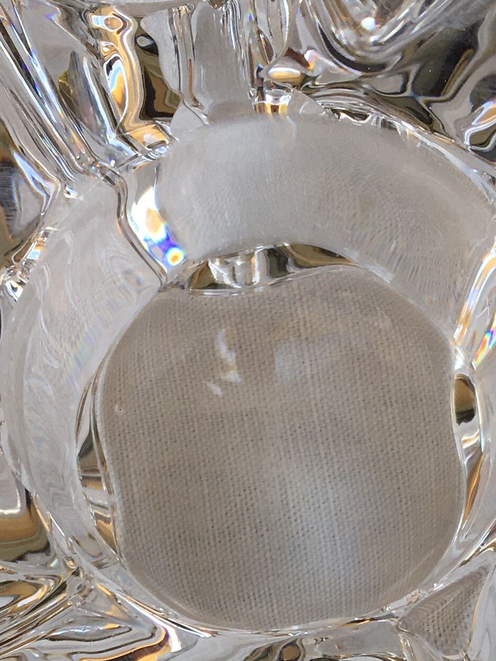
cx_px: 233
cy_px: 815
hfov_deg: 15.7
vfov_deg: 19.5
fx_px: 1796
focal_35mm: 94
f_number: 2.2
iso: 25
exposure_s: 1/705
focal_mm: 4.15
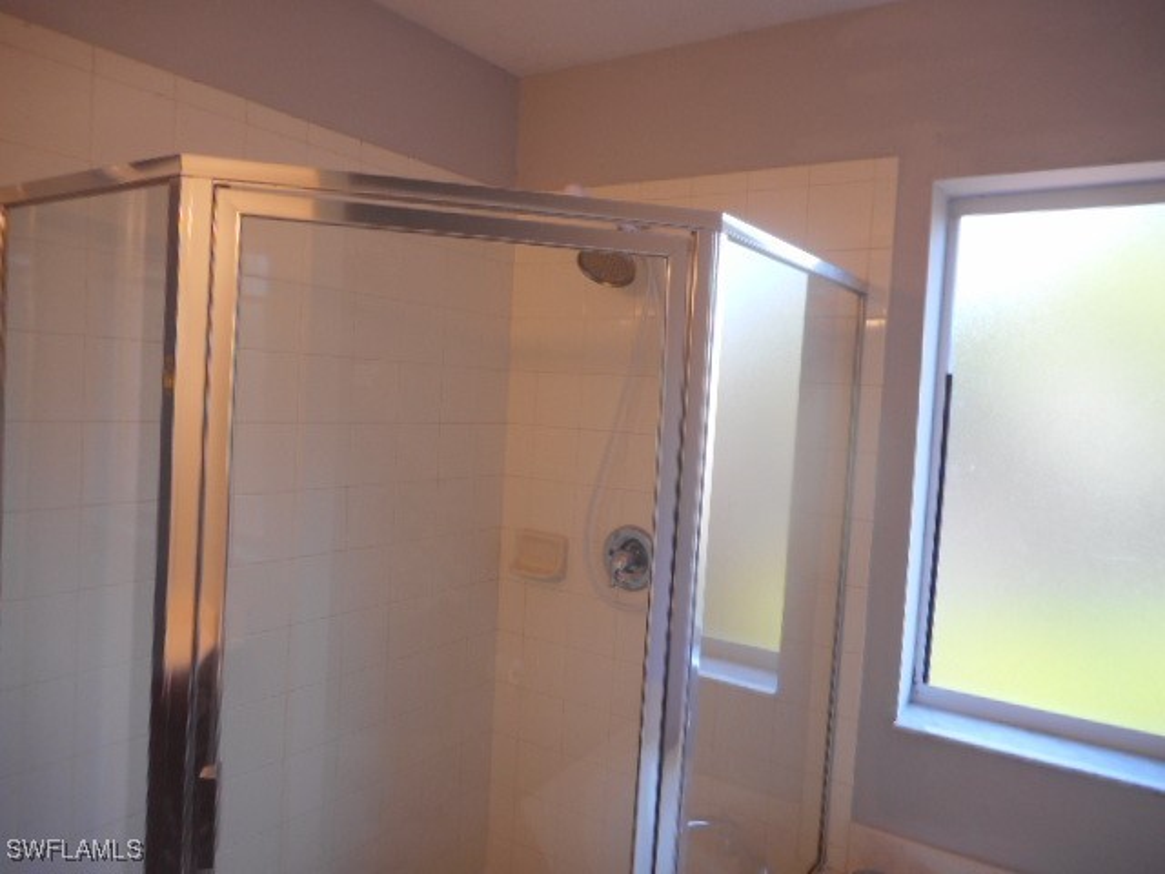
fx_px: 841
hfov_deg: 69.4
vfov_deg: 54.9
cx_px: 582
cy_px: 437
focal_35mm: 25
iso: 110
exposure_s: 1/30
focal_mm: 4.5
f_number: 3.7
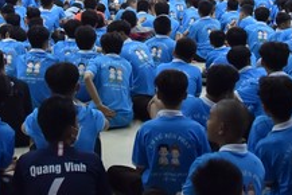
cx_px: 131
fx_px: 584
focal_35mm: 72
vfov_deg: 18.0
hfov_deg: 28.0
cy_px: -40
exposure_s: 1/125
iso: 4000
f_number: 5
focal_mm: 24
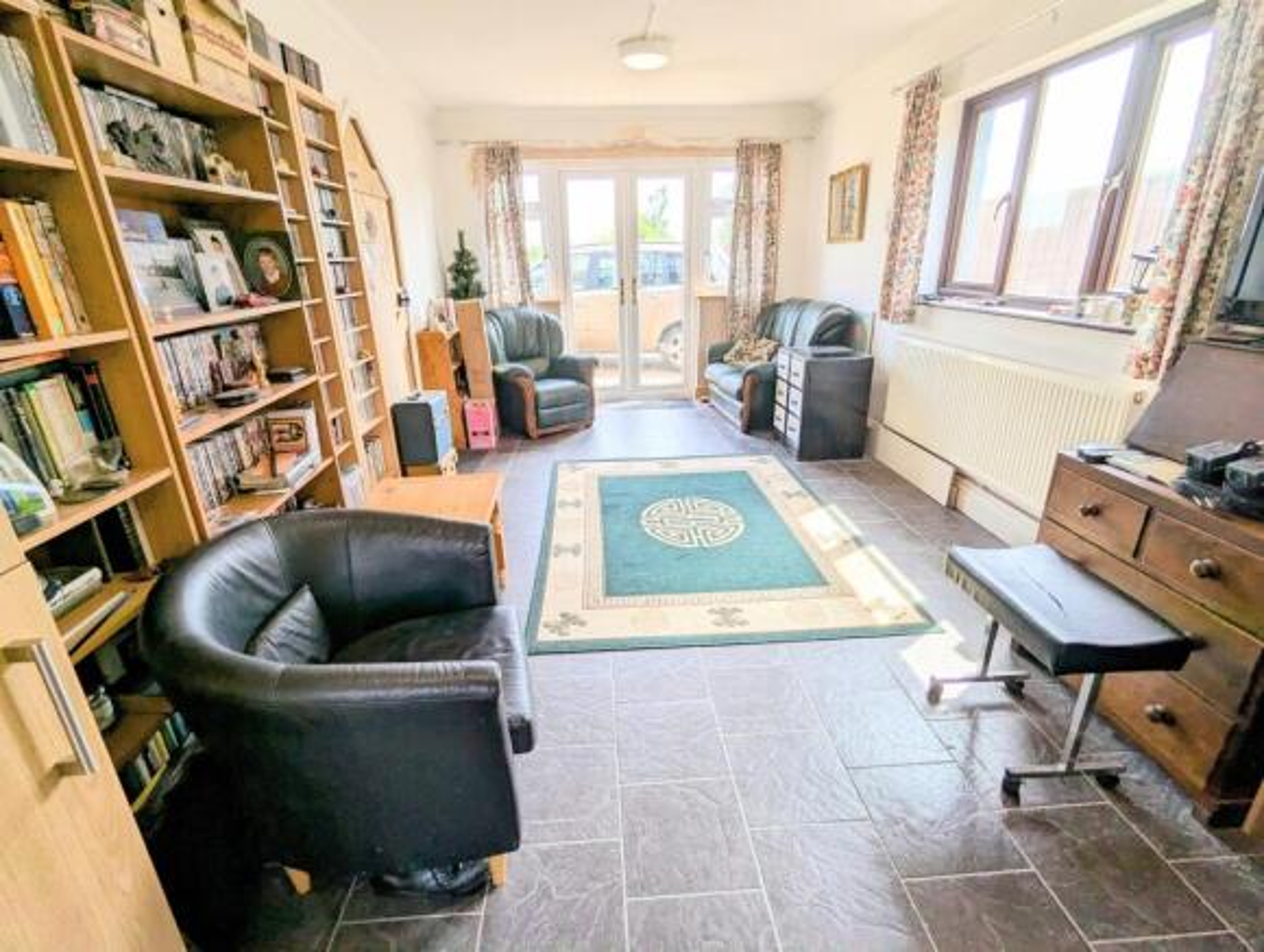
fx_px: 585
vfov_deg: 78.3
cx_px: 632
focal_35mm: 16
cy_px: 476
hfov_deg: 94.4
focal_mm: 2.35
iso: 50
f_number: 2.2
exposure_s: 1/126
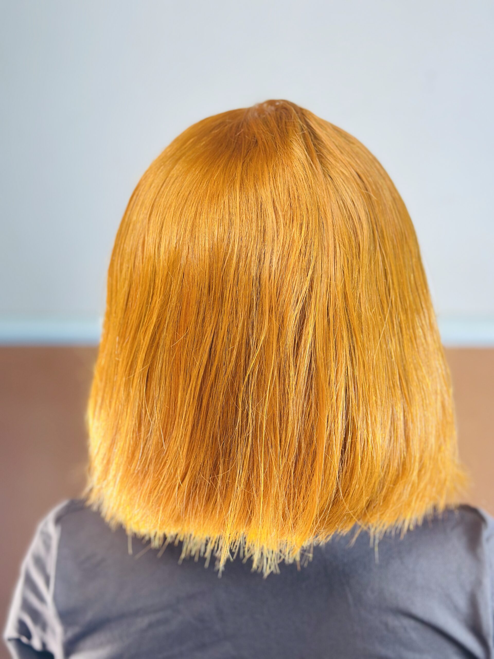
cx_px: 247
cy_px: 330
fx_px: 913
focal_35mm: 48
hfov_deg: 30.3
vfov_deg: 39.7
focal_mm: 6.86
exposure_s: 1/76
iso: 125
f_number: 1.78
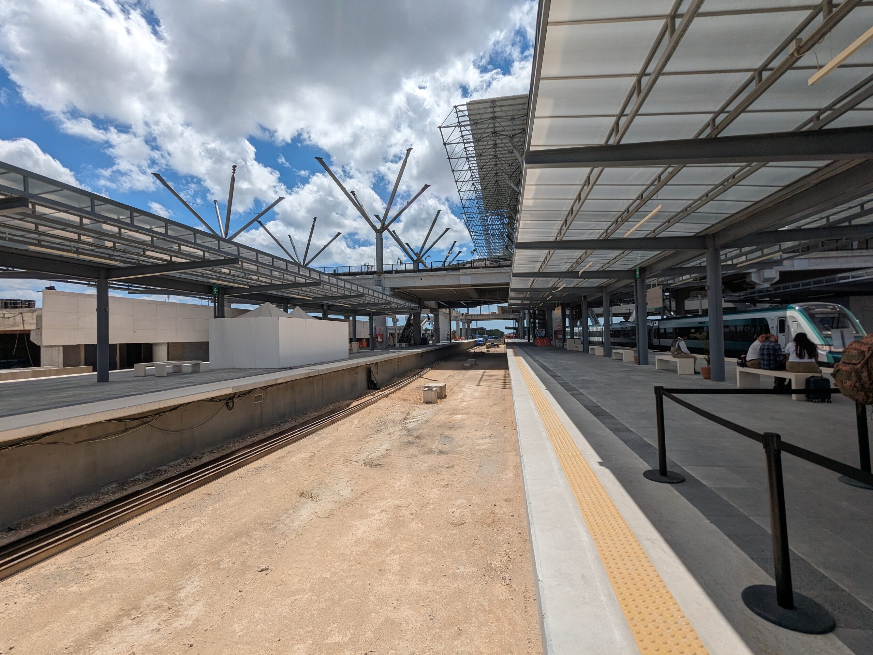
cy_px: 328
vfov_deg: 78.1
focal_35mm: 16
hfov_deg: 94.5
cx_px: 436
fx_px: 404
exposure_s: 1/3096
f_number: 2.2
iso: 44
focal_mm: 2.35
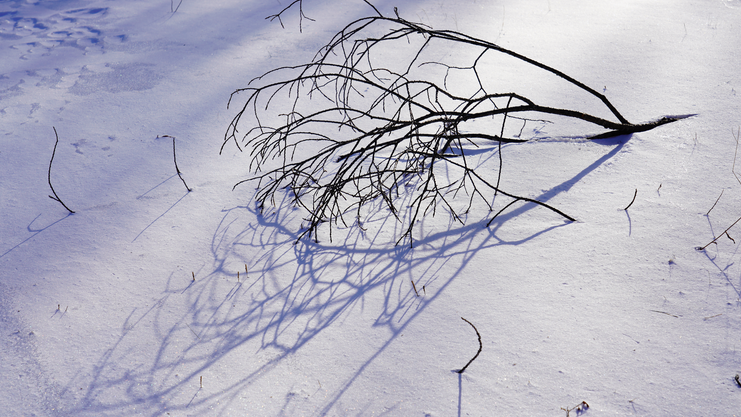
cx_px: 370
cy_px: 183
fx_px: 1454
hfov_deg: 28.6
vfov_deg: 16.3
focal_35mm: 74
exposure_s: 1/250
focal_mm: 70
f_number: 9
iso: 100
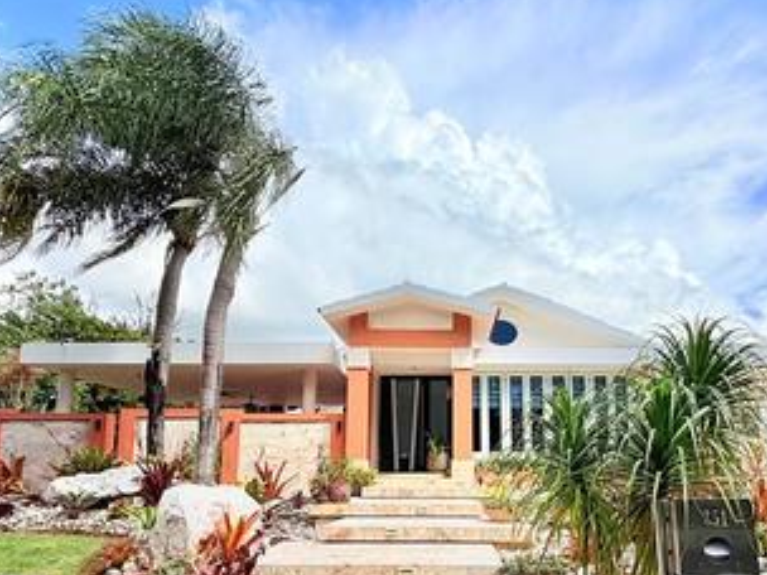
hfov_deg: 73.3
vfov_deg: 56.6
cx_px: 452
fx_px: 510
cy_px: 415
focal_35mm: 23
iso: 25
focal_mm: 2.22
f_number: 2.2
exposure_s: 1/1497
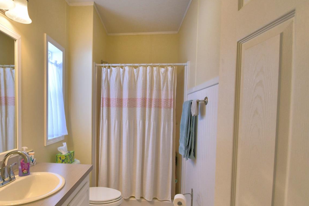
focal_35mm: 21
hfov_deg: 80.3
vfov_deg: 59.1
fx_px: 180
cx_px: 124
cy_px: 120
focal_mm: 10
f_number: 4.5
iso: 320
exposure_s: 1/125
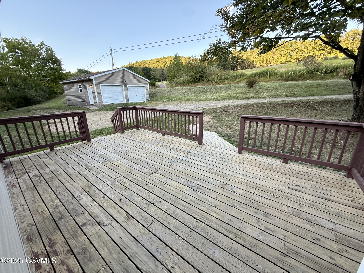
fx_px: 147
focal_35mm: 14
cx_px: 182
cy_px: 136
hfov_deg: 102.1
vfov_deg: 85.7
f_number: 2.2
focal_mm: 2.22
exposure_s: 1/138
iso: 64
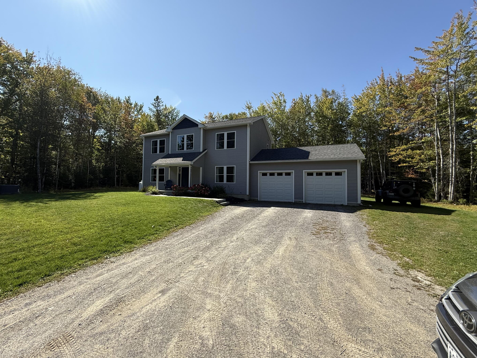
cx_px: 224
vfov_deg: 81.7
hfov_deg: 98.1
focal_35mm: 15
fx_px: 207
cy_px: 176
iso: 50
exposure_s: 1/1431
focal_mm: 2.22
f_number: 2.2
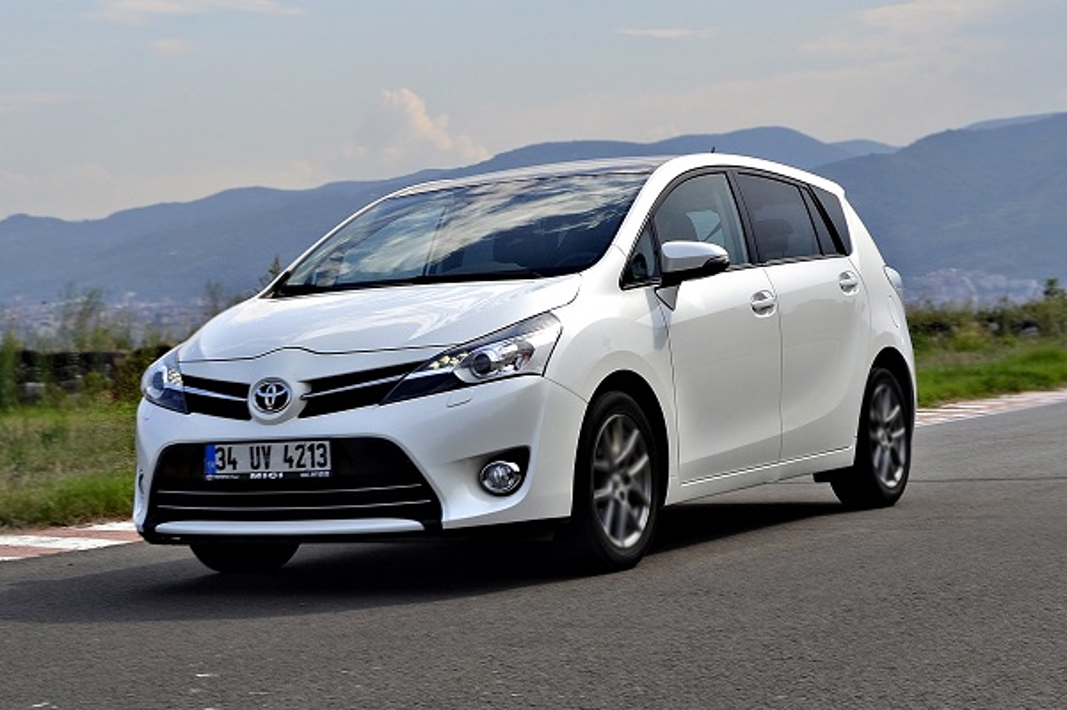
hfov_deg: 55.1
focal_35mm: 34
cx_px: 534
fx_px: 1022
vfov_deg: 38.3
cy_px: 355
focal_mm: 23
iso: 100
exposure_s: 1/200
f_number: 7.1
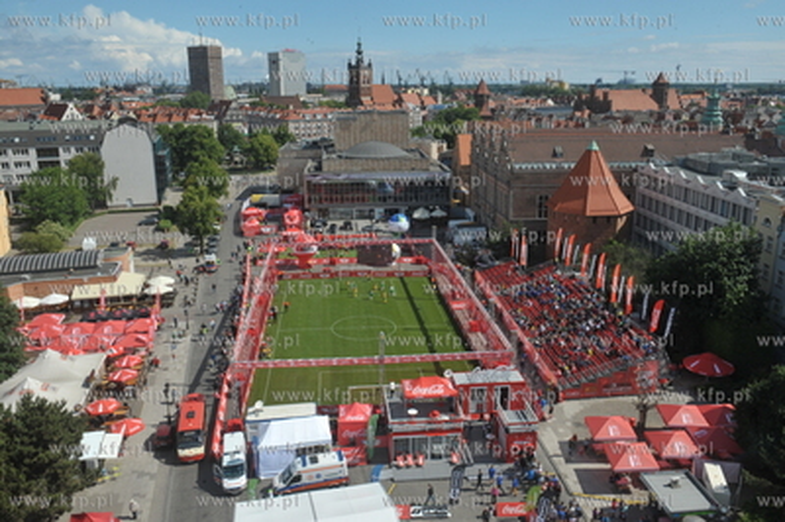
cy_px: 261
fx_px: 632
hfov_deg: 63.7
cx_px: 392
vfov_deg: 44.9
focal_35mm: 29
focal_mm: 29
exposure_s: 1/320
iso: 320
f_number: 14
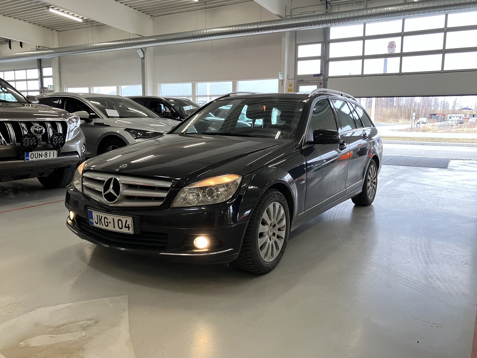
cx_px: 237
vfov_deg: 48.2
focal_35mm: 29
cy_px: 177
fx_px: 400
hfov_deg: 61.7
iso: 320
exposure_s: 1/58
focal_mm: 3.99
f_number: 1.8
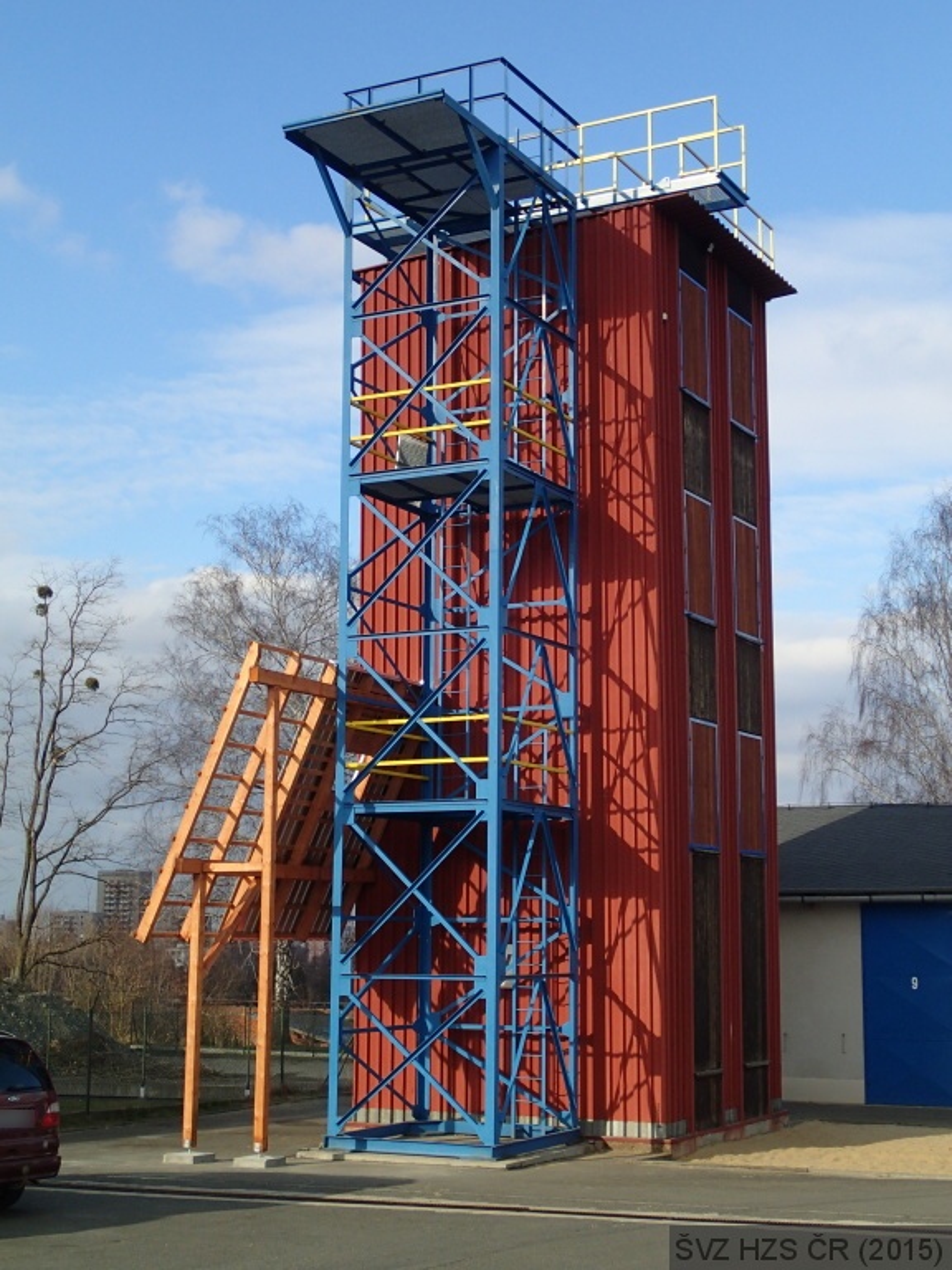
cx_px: 476
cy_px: 635
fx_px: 1797
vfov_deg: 38.9
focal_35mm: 49
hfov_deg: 29.7
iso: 200
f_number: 4.5
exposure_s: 1/800
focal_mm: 8.99
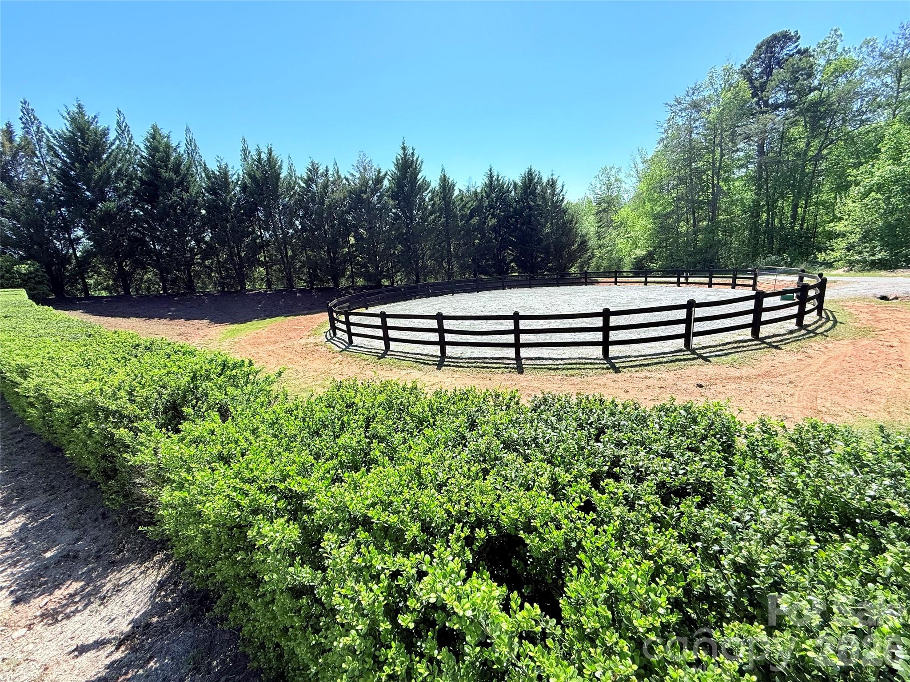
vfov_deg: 85.7
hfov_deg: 102.1
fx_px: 368
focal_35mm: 14
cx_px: 455
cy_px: 341
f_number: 2.2
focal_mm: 2.22
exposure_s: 1/1235
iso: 50
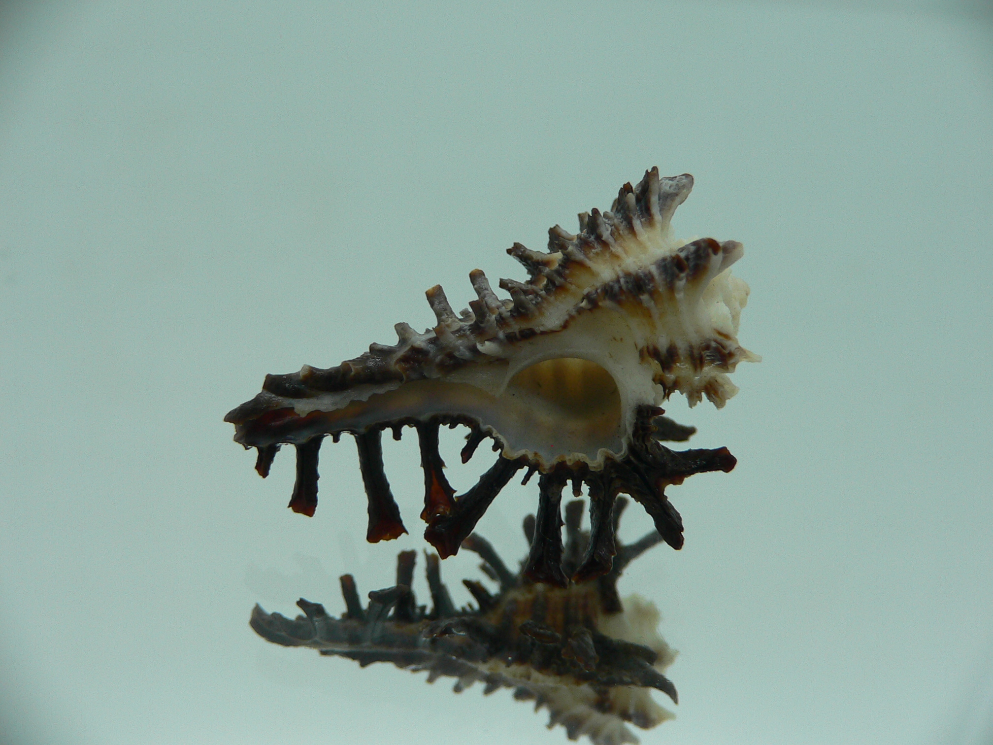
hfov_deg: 52.6
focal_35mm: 35
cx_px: 496
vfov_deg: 40.7
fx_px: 1004
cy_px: 372
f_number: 2.8
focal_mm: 4.6
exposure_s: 1/60
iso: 80
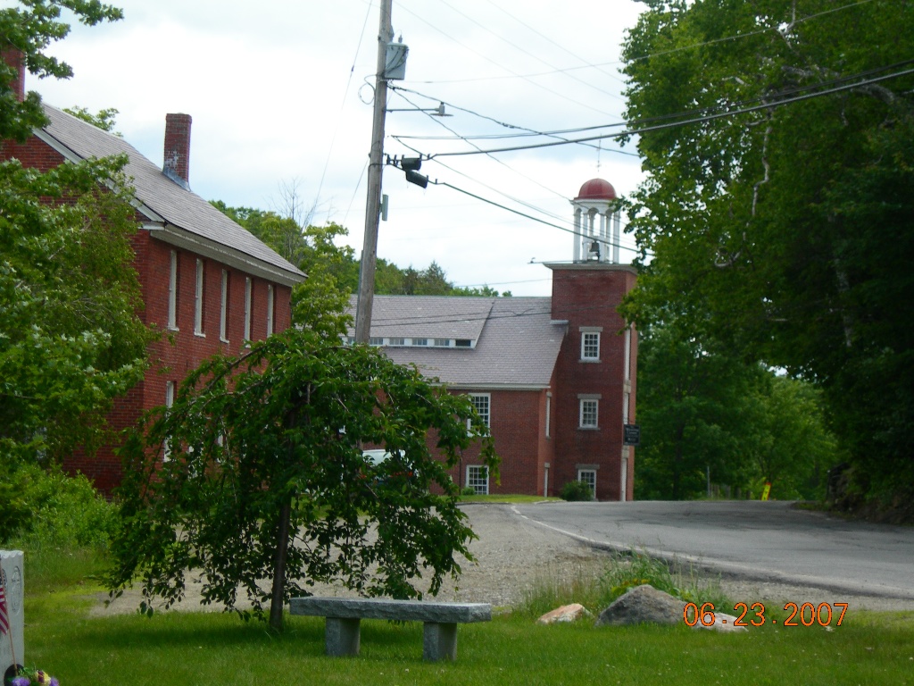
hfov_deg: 19.1
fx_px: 2720
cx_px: 457
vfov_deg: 14.4
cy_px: 343
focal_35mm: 103
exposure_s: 1/254
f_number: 4.6
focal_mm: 21.3
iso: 50
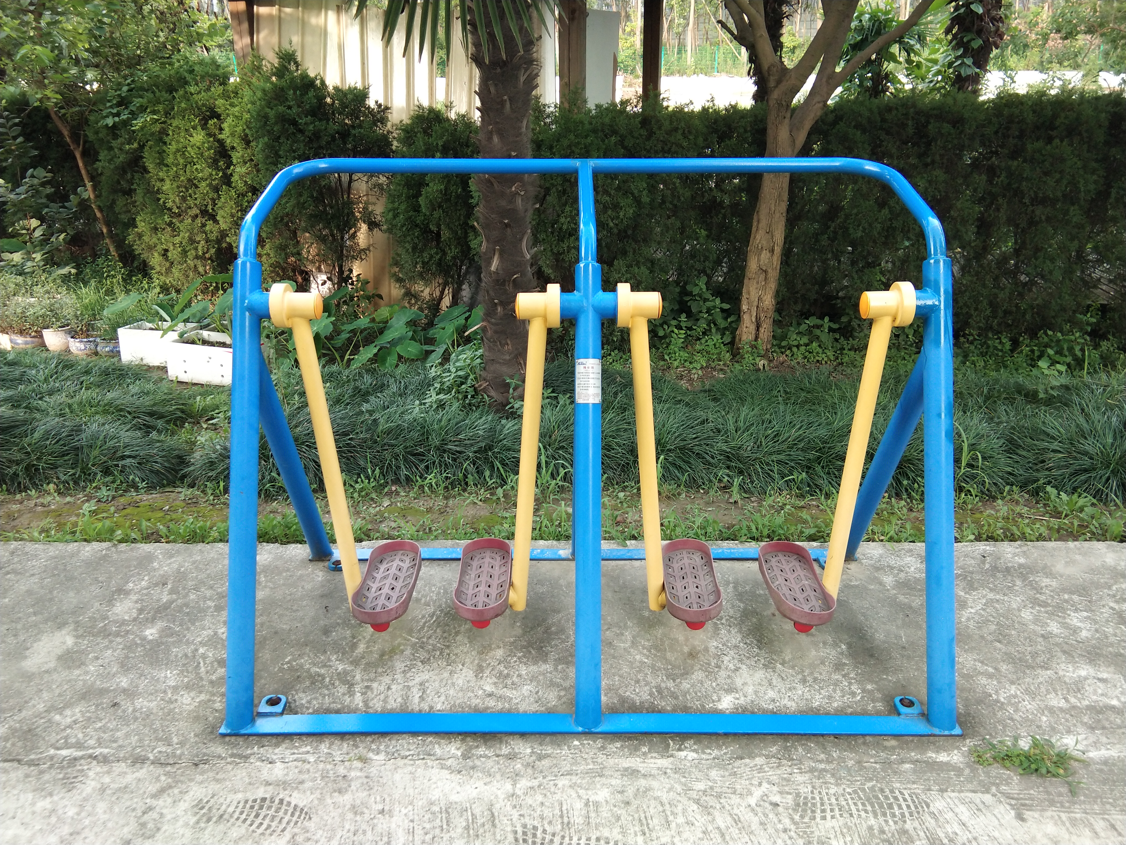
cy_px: 422
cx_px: 563
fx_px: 1008
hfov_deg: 58.4
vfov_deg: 45.4
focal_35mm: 31
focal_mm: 3.69
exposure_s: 1/100
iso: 64
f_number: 2.2
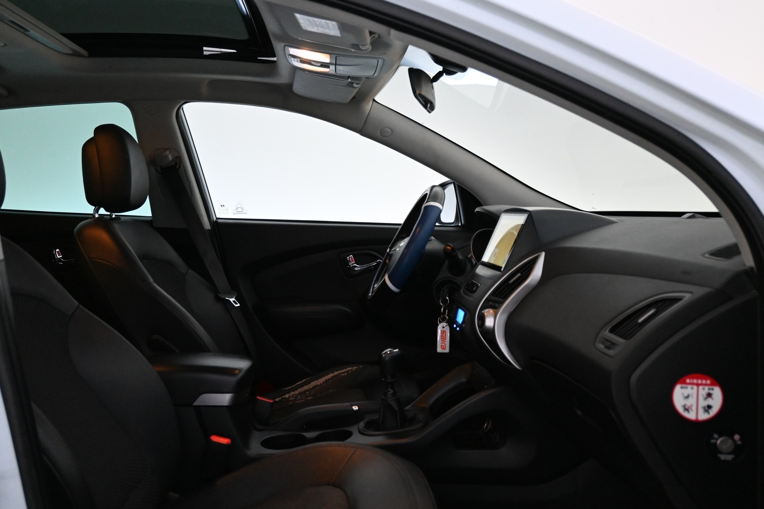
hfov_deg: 57.2
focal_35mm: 33
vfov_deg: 40.0
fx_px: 700
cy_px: 254
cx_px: 382
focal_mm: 22
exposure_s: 1/80
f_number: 4
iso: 3200
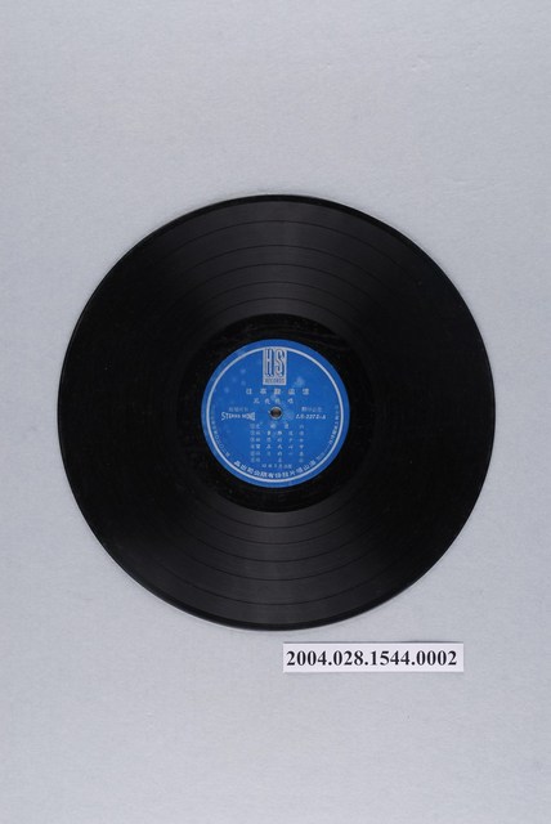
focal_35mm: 60
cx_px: 276
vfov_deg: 33.4
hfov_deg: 22.7
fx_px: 1374
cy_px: 412
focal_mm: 40
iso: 200
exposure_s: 1/40
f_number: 11
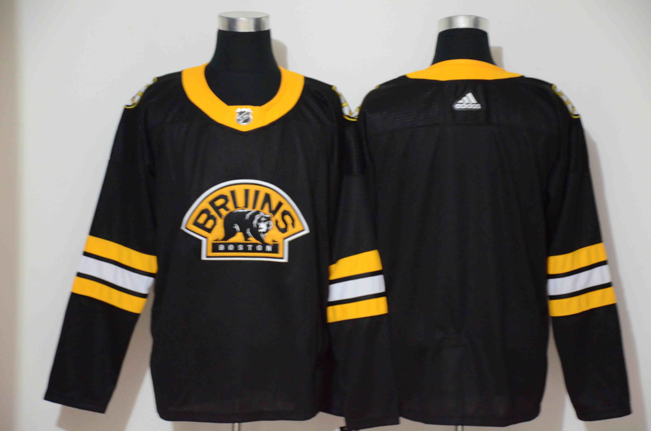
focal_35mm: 112
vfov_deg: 12.1
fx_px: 2030
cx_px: 326
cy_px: 216
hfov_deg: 18.2
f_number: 5
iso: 4000
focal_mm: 75
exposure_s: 1/10
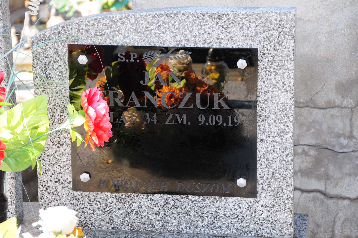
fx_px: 1222
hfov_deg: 16.7
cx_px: 179
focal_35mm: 123
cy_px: 119
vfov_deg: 11.1
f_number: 7.1
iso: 320
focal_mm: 82
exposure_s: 1/100
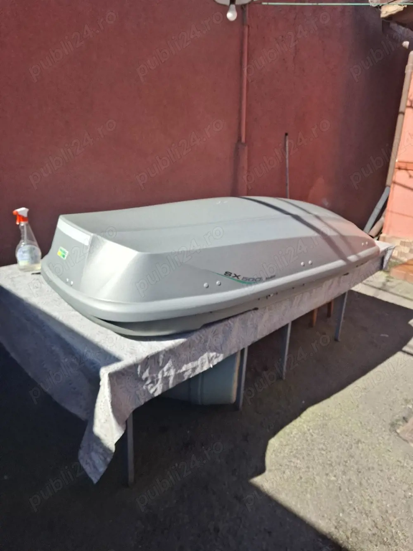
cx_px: 206
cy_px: 276
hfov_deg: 58.9
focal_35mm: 23
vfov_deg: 73.9
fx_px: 366
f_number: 1.8
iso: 50
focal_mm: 5.54
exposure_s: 1/833
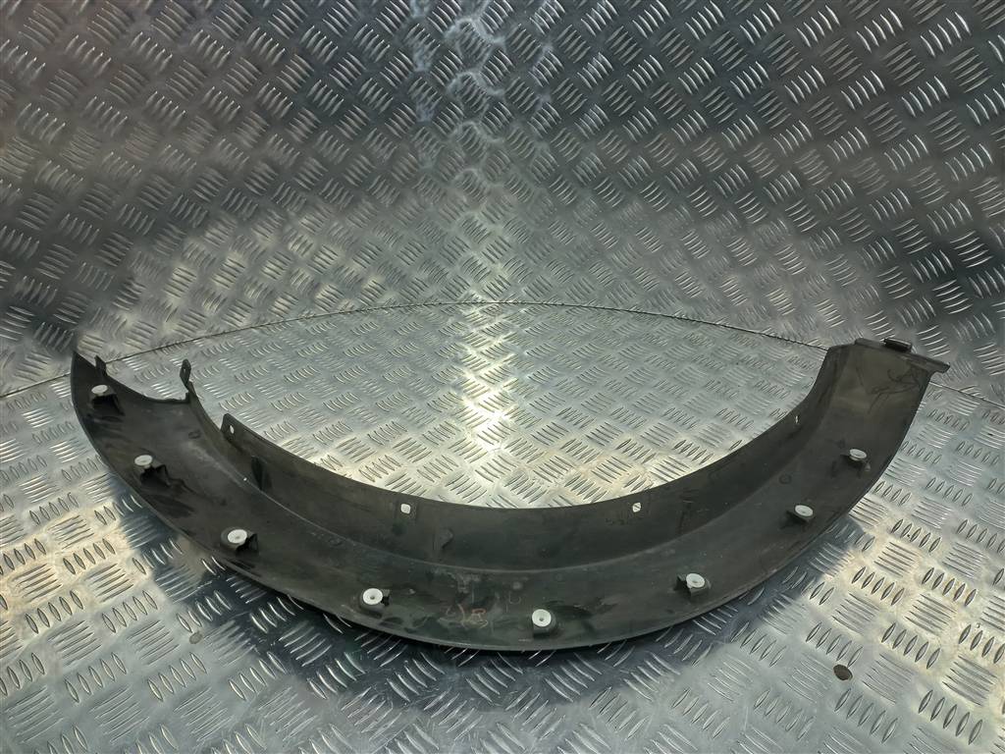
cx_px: 502
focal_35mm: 25
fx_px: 726
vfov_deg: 54.9
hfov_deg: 69.4
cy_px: 377
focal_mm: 4.6
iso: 50
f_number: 1.8
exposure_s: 1/50
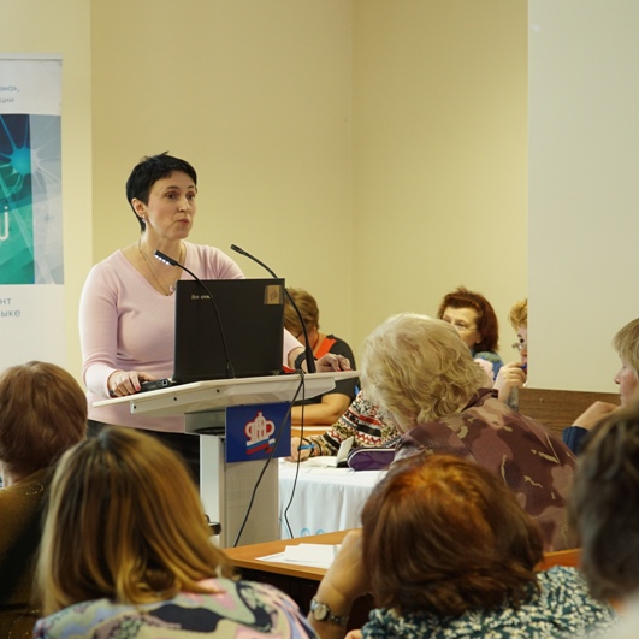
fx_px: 2005
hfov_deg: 18.0
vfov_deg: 18.1
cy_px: 320
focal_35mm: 96
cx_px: 194
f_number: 4.5
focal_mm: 50
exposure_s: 1/25
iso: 500
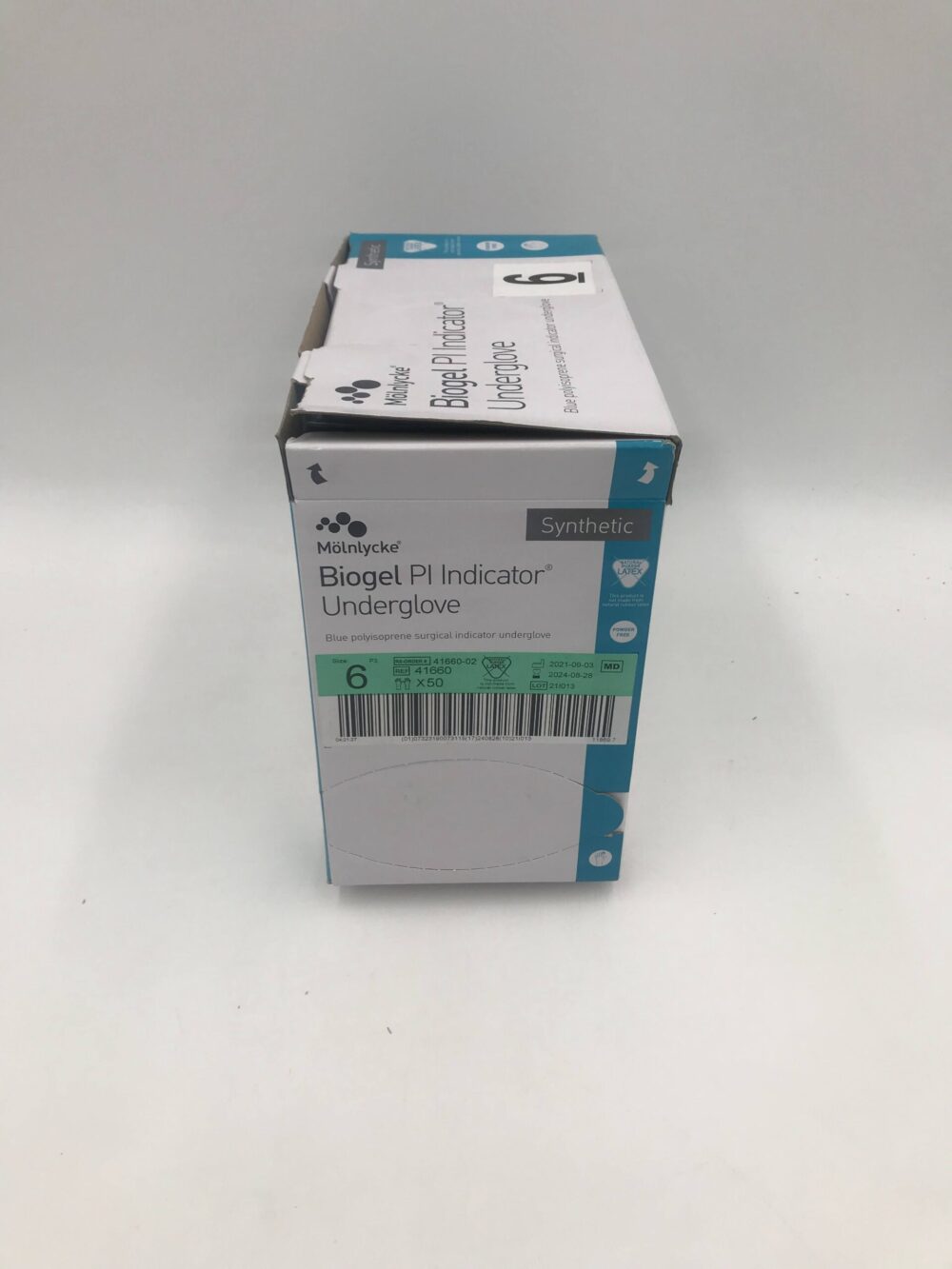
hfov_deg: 49.8
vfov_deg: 63.4
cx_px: 476
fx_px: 1027
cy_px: 634
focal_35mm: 28
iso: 20
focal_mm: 3.99
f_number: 1.8
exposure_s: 1/222
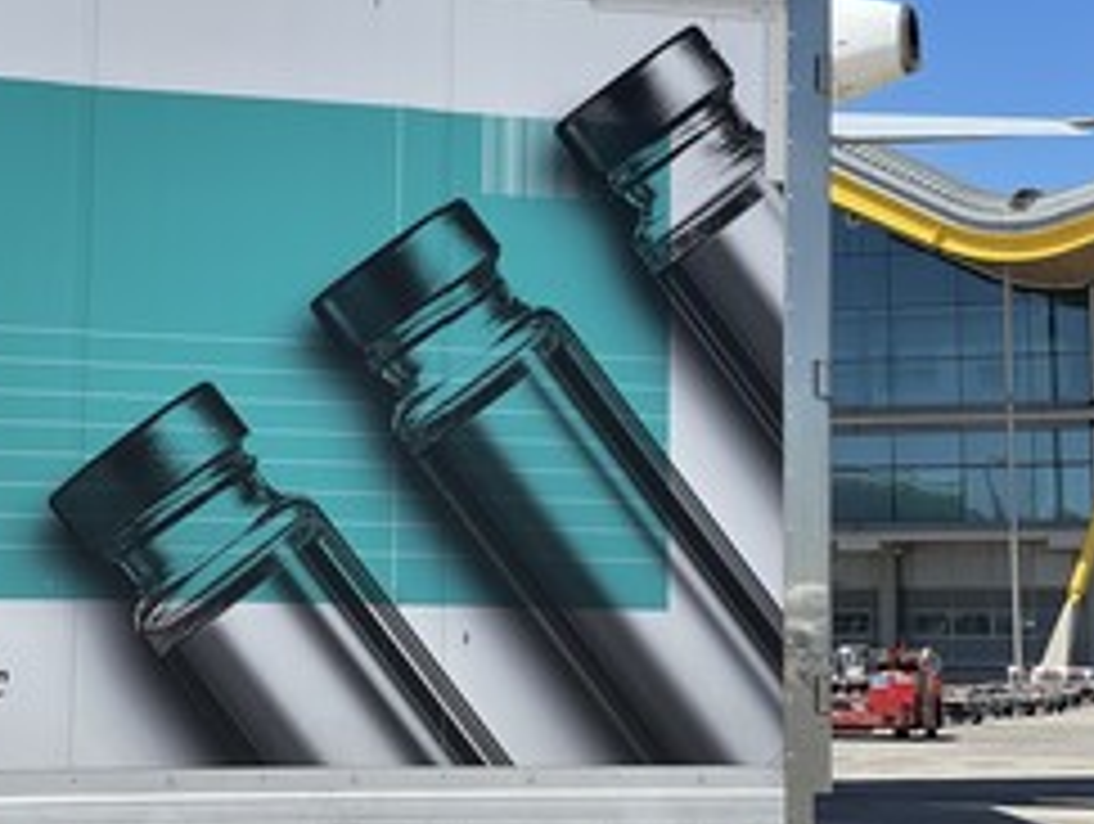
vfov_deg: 16.1
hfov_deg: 21.3
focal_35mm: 92
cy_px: 295
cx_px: 576
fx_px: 2912
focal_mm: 7.5
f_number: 2.2
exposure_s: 1/1085
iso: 20
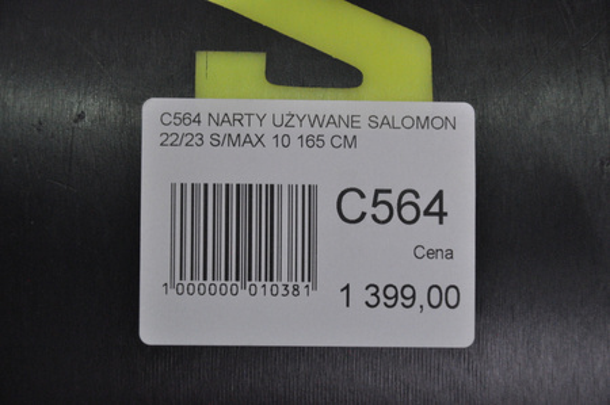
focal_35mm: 158
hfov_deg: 13.1
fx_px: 2666
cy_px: 202
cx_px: 305
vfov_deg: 8.7
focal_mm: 105
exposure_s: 1/125
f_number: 8
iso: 3200
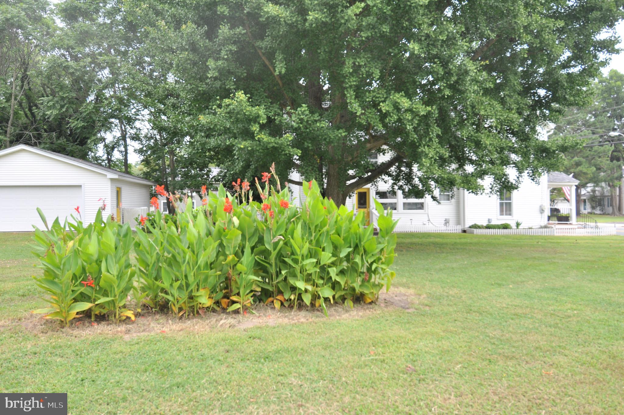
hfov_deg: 77.4
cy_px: 208
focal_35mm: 22
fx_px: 390
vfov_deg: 56.0
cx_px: 312
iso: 200
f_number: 5.6
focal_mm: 15
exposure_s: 1/125
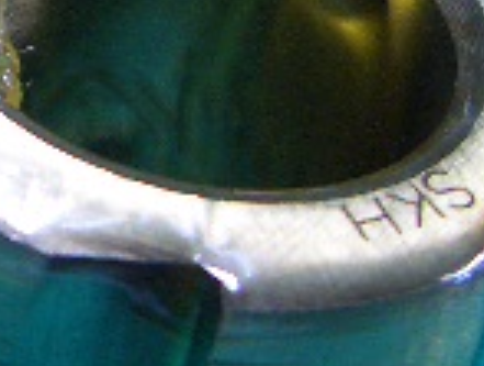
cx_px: -191
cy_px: -23
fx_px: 2130
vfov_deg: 9.7
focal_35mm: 152
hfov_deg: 12.5
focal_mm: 5.8
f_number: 2.6
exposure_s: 1/10
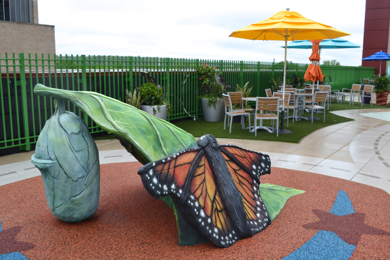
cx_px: 195
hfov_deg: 57.2
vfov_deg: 40.0
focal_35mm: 33
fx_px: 357
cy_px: 130
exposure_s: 1/160
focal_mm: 22
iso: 100
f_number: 6.3
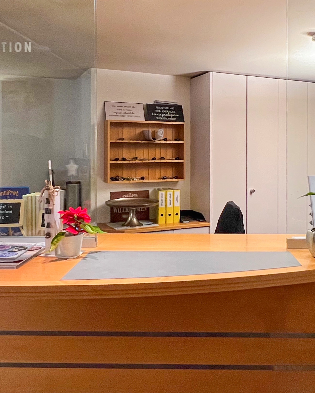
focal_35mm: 31
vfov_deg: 56.6
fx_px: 361
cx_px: 193
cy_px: 151
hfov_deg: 46.8
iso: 400
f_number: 1.8
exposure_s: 1/50
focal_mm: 1.57
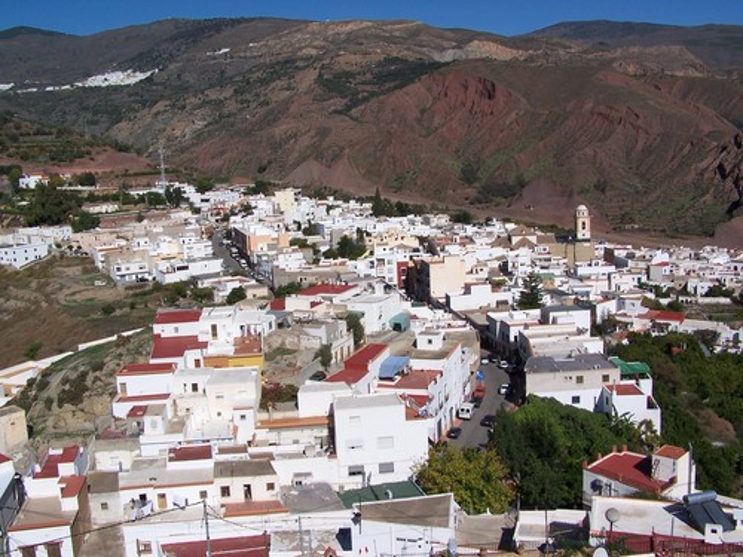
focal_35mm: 38
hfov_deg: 49.0
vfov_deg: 37.7
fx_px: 816
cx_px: 372
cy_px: 278
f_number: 5.6
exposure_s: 1/1000
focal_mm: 6.3
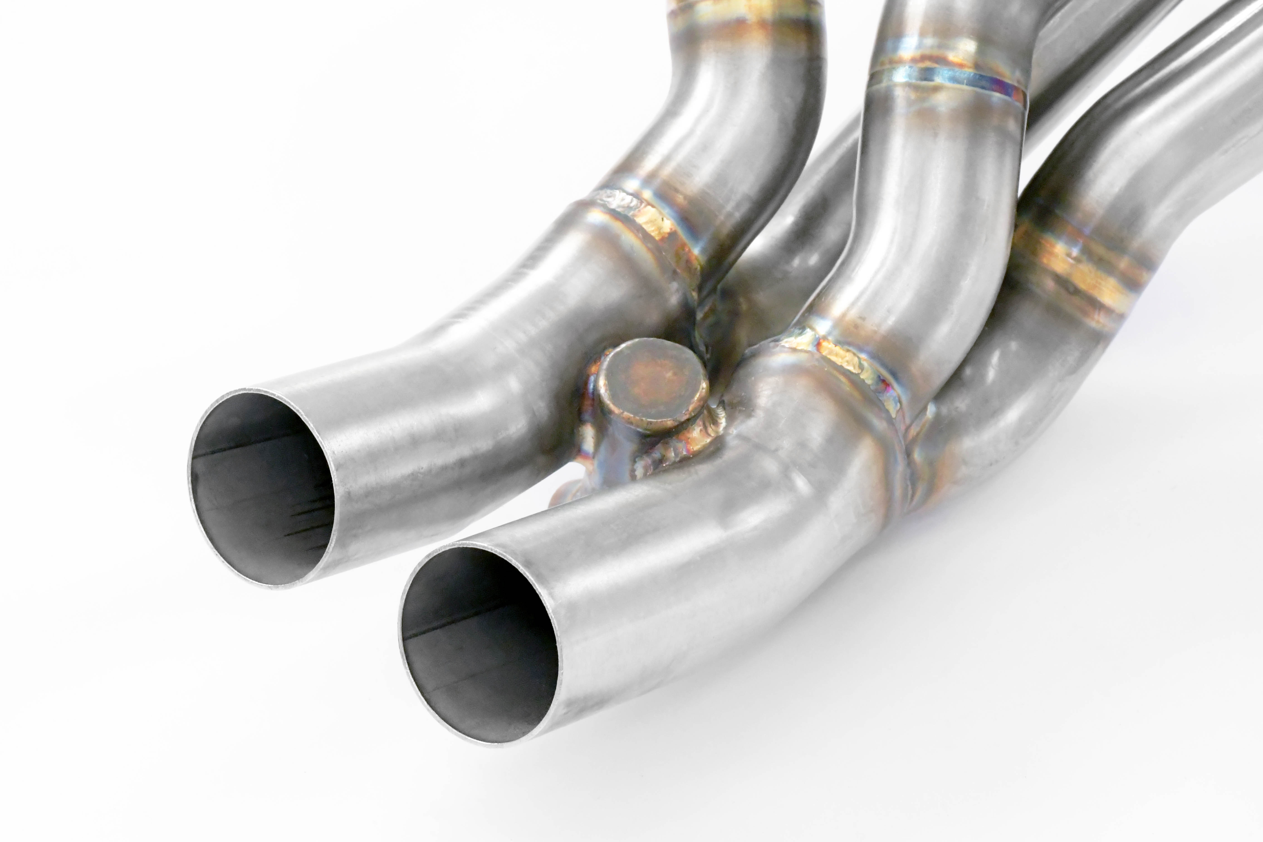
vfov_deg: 12.2
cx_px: 632
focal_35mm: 112
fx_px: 3929
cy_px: 421
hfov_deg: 18.3
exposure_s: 1/160
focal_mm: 75
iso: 5000
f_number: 13
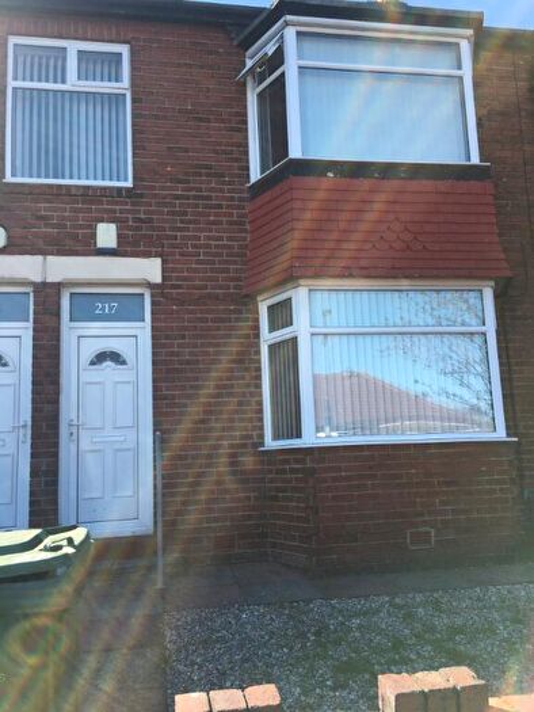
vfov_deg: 61.6
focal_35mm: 29
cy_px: 356
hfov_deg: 48.2
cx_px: 267
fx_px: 596
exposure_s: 1/553
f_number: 2.2
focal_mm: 4.15
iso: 25
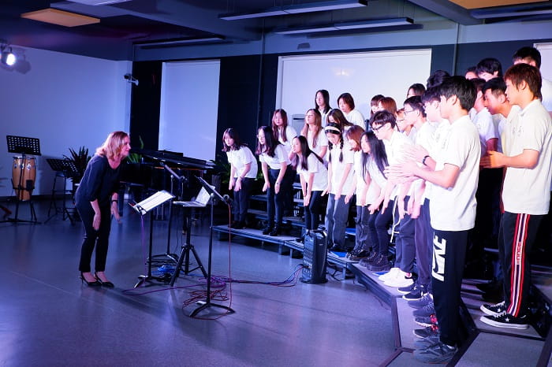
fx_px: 598
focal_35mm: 39
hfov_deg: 49.6
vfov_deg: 34.2
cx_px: 276
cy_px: 184
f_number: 4.4
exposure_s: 1/56
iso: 640
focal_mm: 26.4
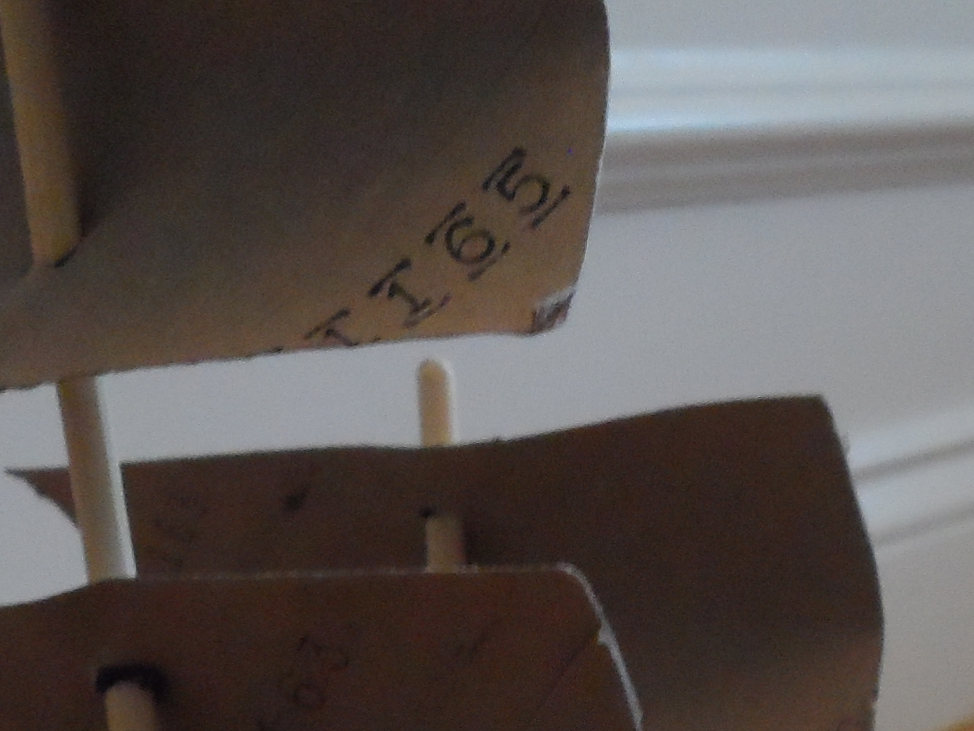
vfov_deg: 16.7
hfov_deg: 22.7
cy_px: 781
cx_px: 592
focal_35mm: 86
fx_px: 2420
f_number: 2.5
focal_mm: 4.5
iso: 400
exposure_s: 1/20
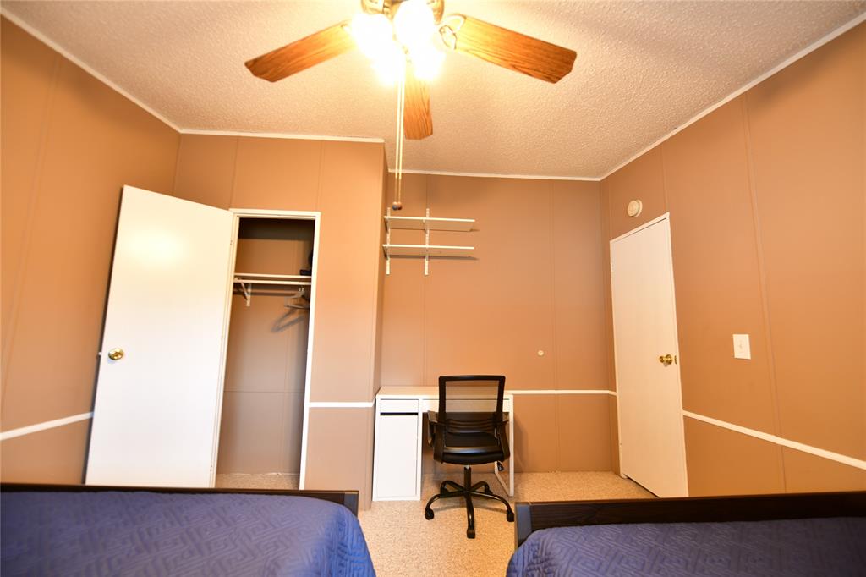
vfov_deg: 81.2
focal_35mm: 14
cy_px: 288
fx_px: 337
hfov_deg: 104.3
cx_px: 433
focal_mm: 14
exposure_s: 1/8
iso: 100
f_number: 2.8
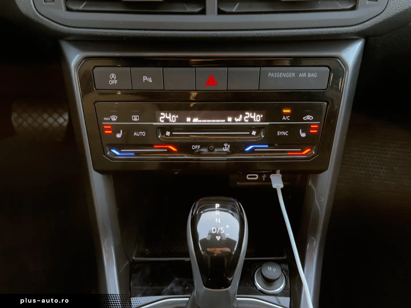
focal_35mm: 42
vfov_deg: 34.3
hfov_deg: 44.8
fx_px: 499
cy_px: 154
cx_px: 206
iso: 400
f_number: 1.78
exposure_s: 1/40
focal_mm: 6.76
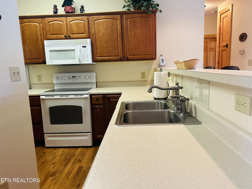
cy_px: 94
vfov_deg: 53.1
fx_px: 189
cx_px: 126
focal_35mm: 26
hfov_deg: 67.3
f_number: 1.5
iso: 200
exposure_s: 1/60
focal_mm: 5.7
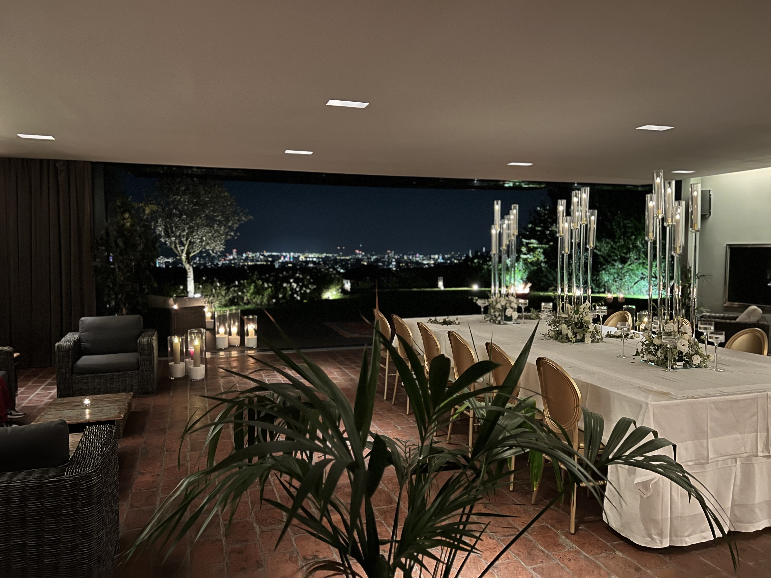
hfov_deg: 67.3
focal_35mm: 26
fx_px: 579
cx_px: 386
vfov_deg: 53.1
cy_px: 289
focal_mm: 5.7
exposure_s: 1/12
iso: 640
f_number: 1.5
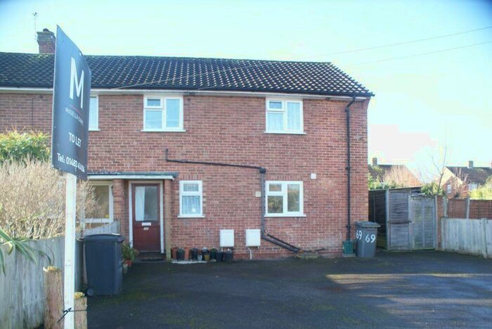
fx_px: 369
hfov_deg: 67.3
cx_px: 246
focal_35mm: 27
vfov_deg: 48.0
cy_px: 164
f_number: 4
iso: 125
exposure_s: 1/160
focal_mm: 18
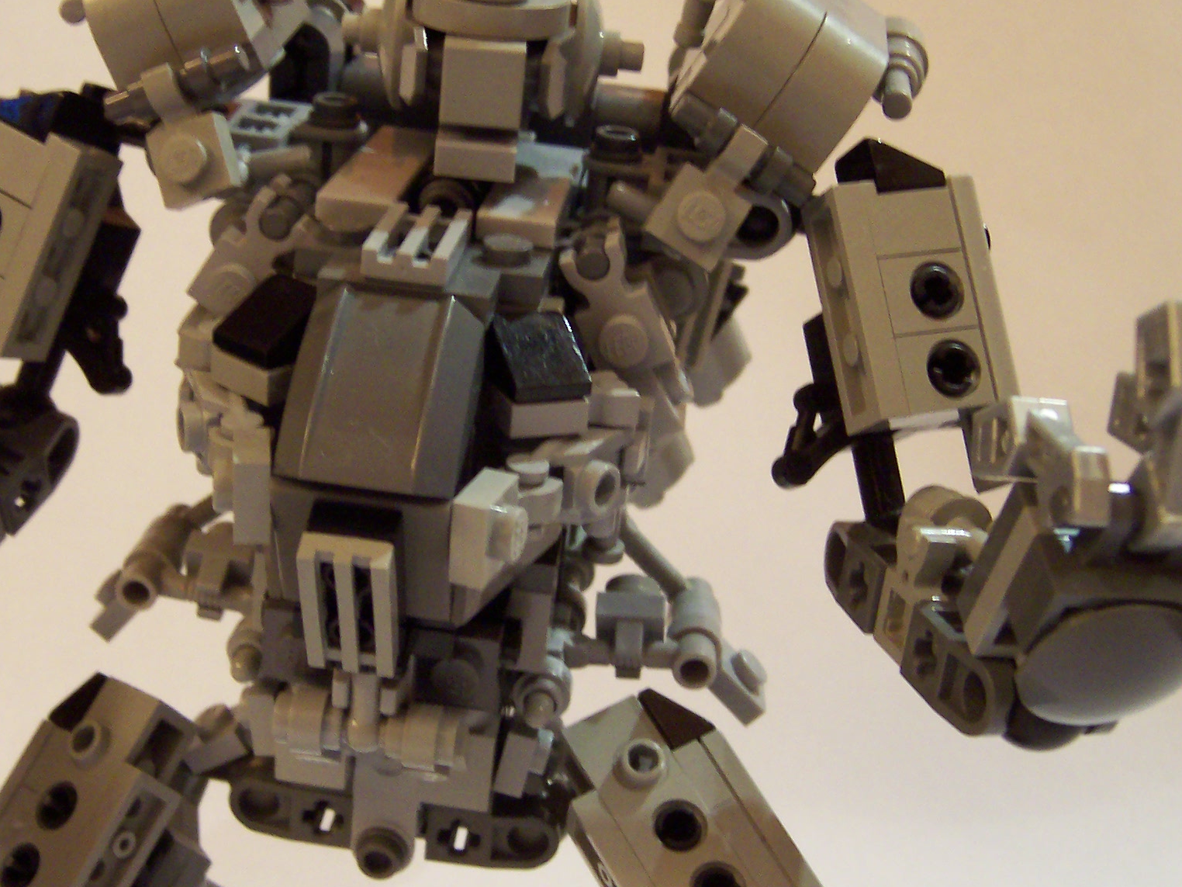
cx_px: 483
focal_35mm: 48
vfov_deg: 30.3
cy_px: 464
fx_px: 1639
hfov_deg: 39.5
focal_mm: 5.6
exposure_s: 1/8
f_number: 2.8
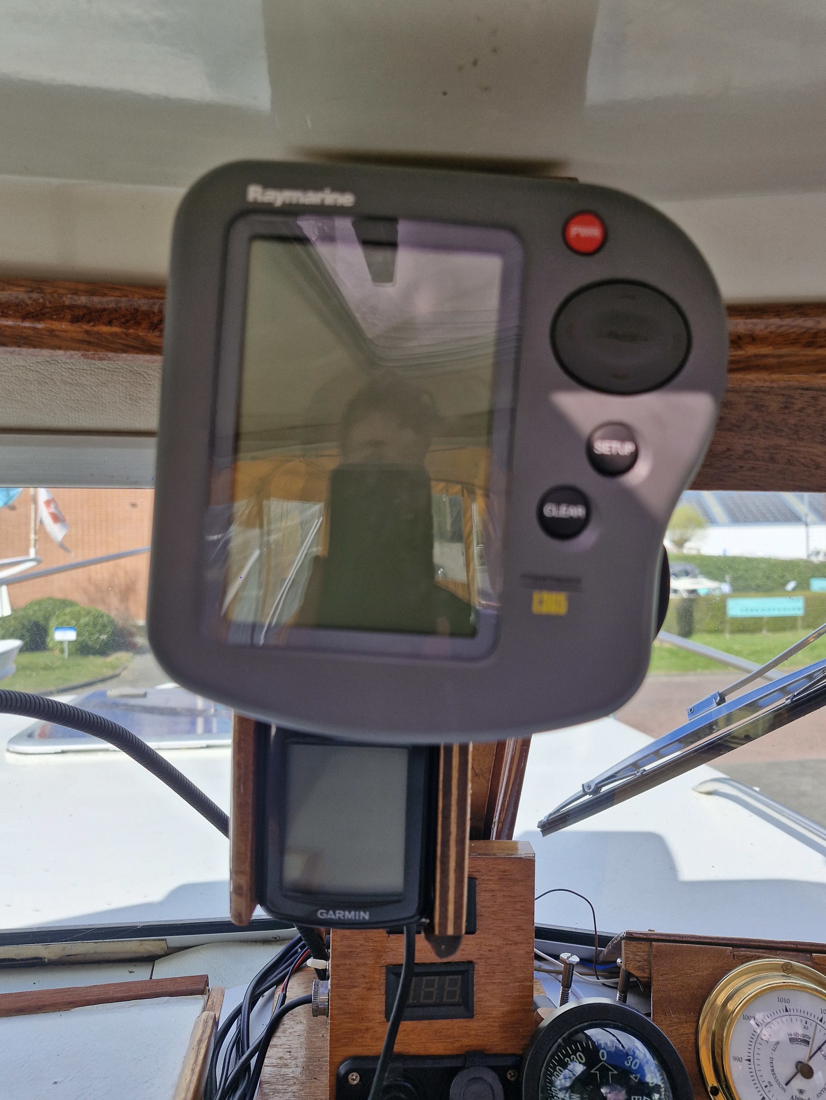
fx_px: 763
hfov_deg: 56.8
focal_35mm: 24
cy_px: 539
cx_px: 428
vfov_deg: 71.6
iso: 50
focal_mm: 5.54
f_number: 1.8
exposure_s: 1/746
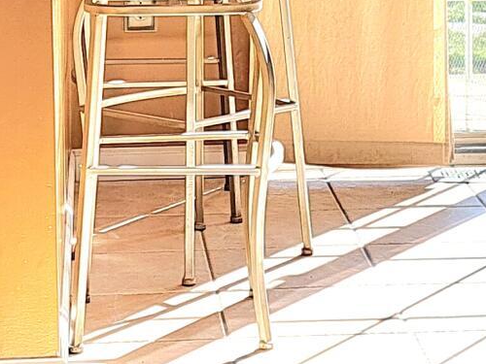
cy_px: -111
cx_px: 305
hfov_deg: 13.7
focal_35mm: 144
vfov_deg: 10.1
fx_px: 2022
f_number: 1.8
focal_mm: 5.23
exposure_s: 1/164
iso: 50
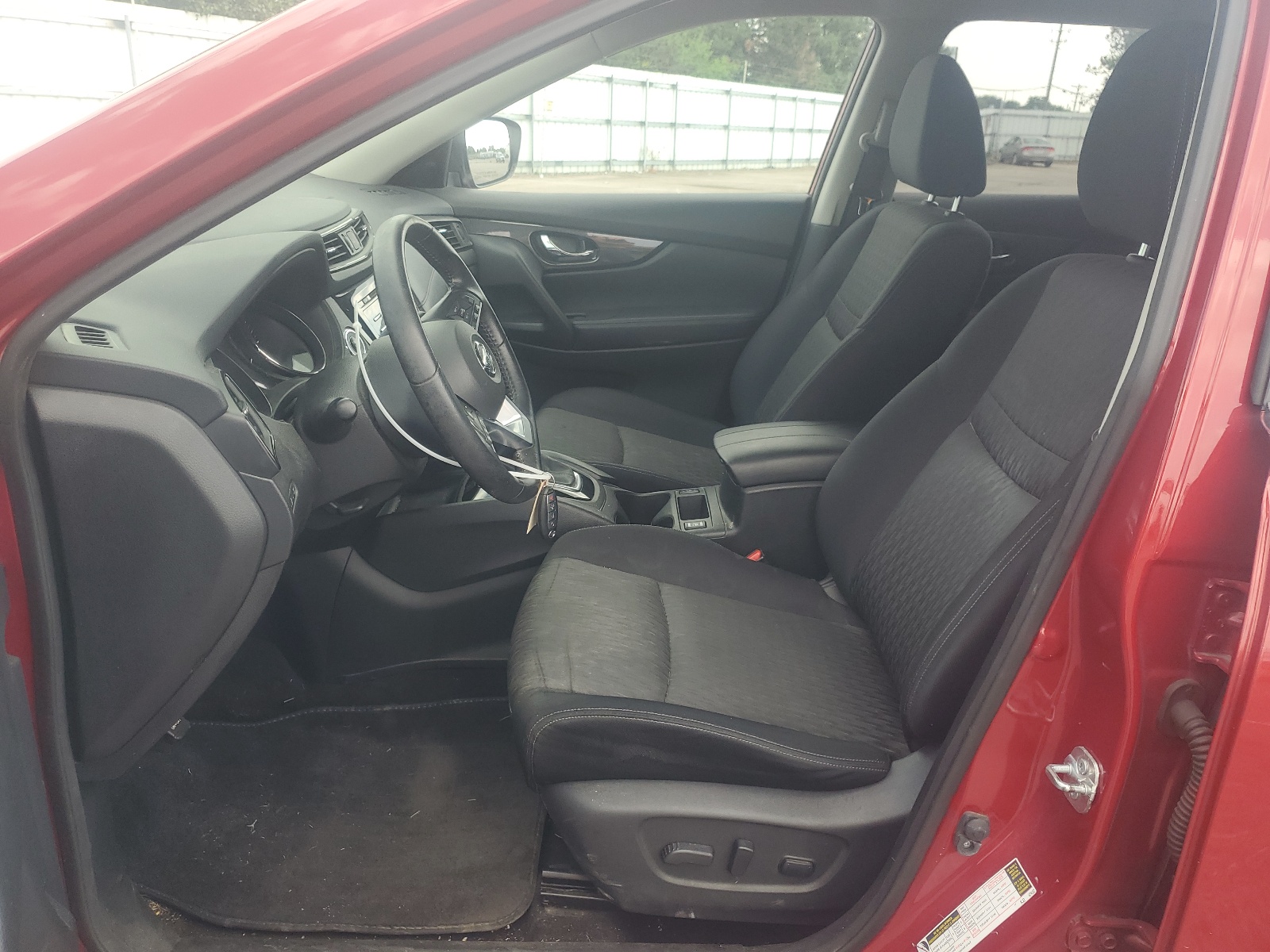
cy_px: 476
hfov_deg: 67.3
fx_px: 954
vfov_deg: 53.1
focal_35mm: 26
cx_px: 635
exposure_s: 1/303
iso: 50
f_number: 1.5
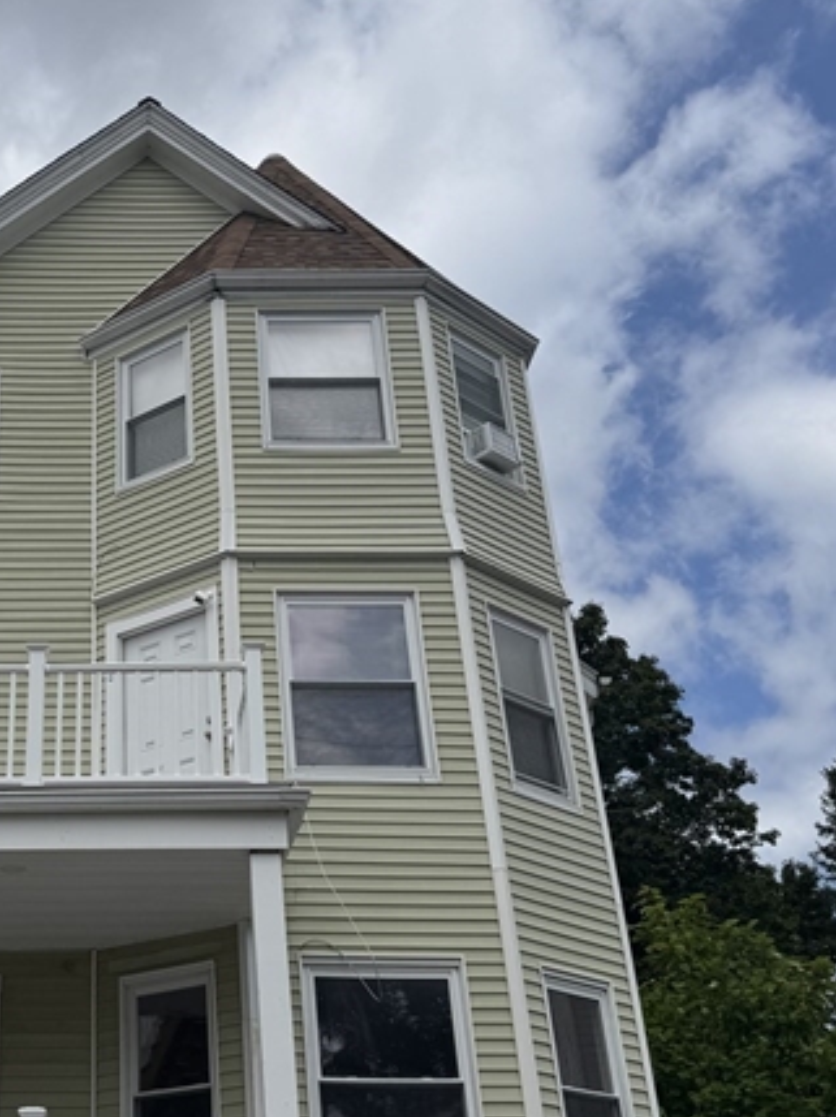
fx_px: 1387
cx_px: 107
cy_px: 591
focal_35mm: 43
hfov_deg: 32.1
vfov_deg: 43.9
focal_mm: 6.76
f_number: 1.78
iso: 80
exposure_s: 1/10417
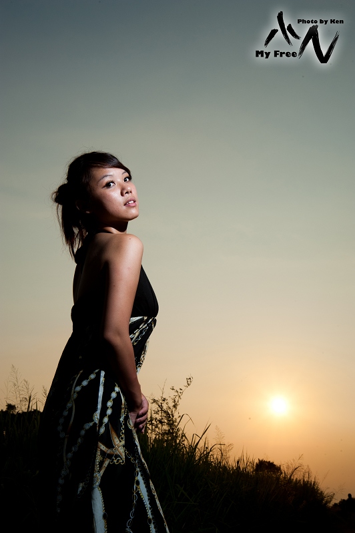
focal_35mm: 50
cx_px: 178
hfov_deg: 26.9
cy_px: 266
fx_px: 741
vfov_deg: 39.6
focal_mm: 50
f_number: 20
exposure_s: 1/250
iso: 200
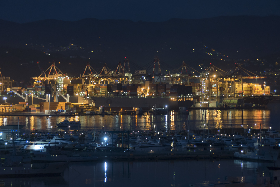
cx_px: 140
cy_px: 94
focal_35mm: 202
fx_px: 1575
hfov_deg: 10.2
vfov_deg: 6.8
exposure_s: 1/2
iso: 1000
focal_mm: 135
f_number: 5.6
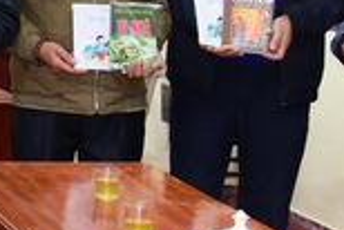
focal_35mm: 135
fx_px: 1291
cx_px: -308
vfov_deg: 10.1
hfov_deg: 13.4
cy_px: -4
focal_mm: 32
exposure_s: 1/40
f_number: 4
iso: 1000
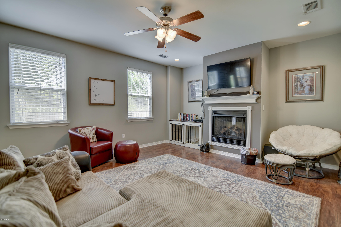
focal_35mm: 16
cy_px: 114
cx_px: 170
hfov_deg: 96.7
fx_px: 152
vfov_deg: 73.7
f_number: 2.8
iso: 110
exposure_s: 1/15
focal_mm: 16
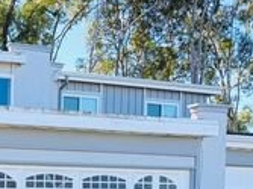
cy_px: 240
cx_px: -85
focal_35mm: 72
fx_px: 526
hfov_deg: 23.6
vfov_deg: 19.0
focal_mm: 6.76
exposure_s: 1/1230
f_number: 1.78
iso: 80
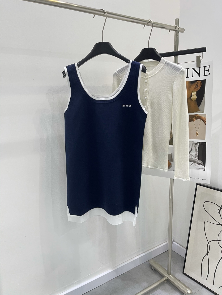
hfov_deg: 53.1
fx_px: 222
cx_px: 111
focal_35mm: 26
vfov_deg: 67.3
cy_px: 148
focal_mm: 5.1
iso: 100
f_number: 1.6
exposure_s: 1/50
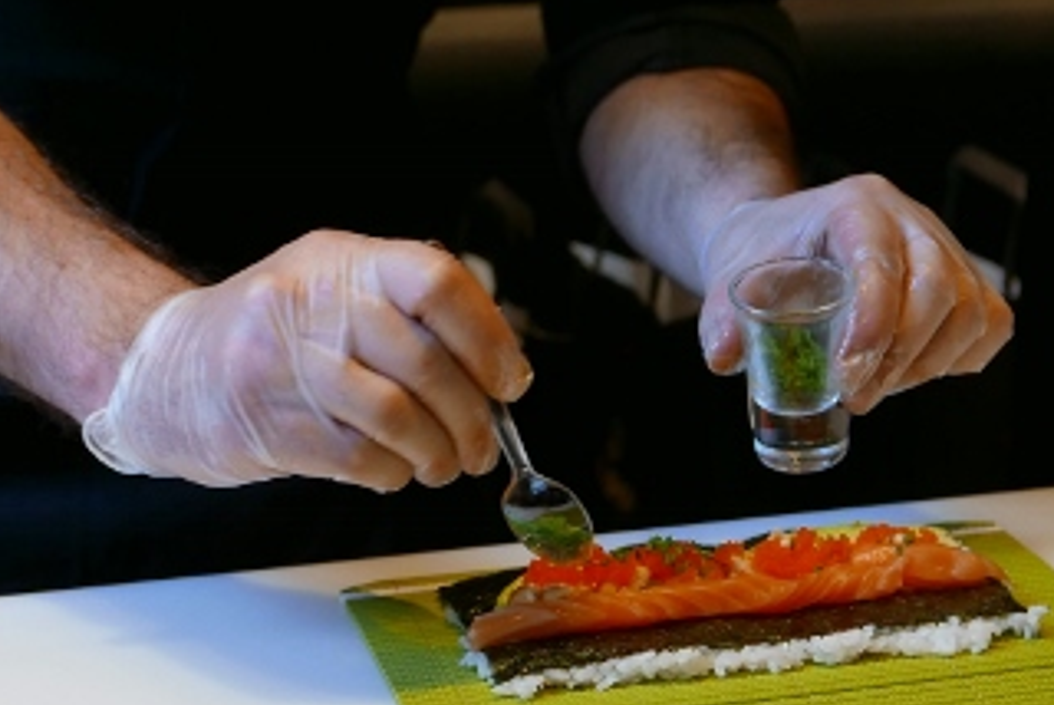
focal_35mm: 98
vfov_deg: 14.0
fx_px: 2872
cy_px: 494
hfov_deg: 20.8
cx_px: 629
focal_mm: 22
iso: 320
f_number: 2.7
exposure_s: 1/100
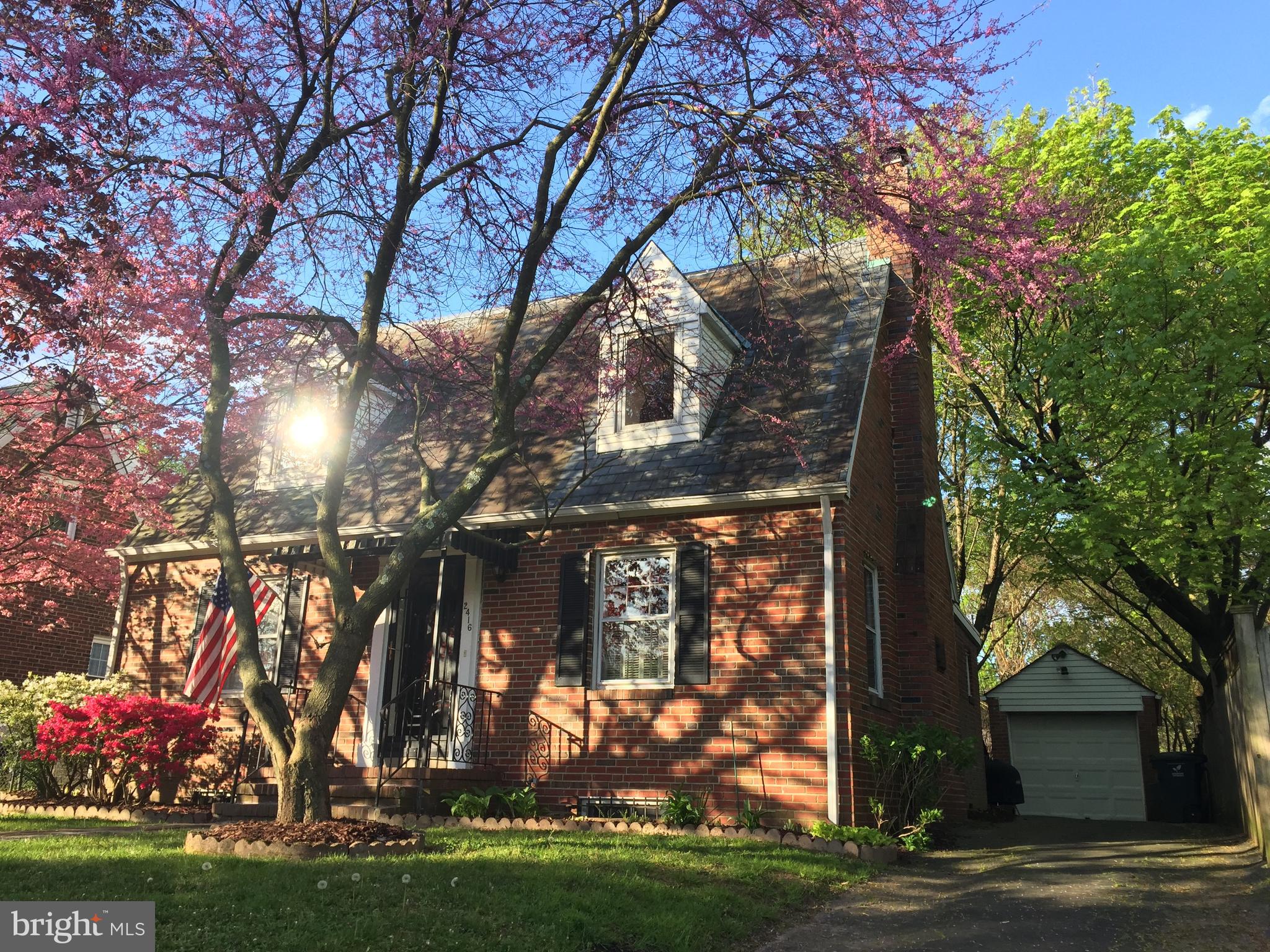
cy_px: 476
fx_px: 1064
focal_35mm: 29
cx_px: 635
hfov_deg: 61.7
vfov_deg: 48.2
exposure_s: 1/488
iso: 32
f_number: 2.2
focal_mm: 4.15
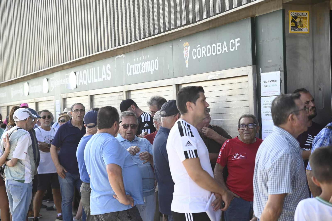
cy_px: 110
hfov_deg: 28.8
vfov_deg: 19.4
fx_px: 645
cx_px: 166
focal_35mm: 70
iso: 250
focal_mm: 70
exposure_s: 1/1000
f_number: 2.8
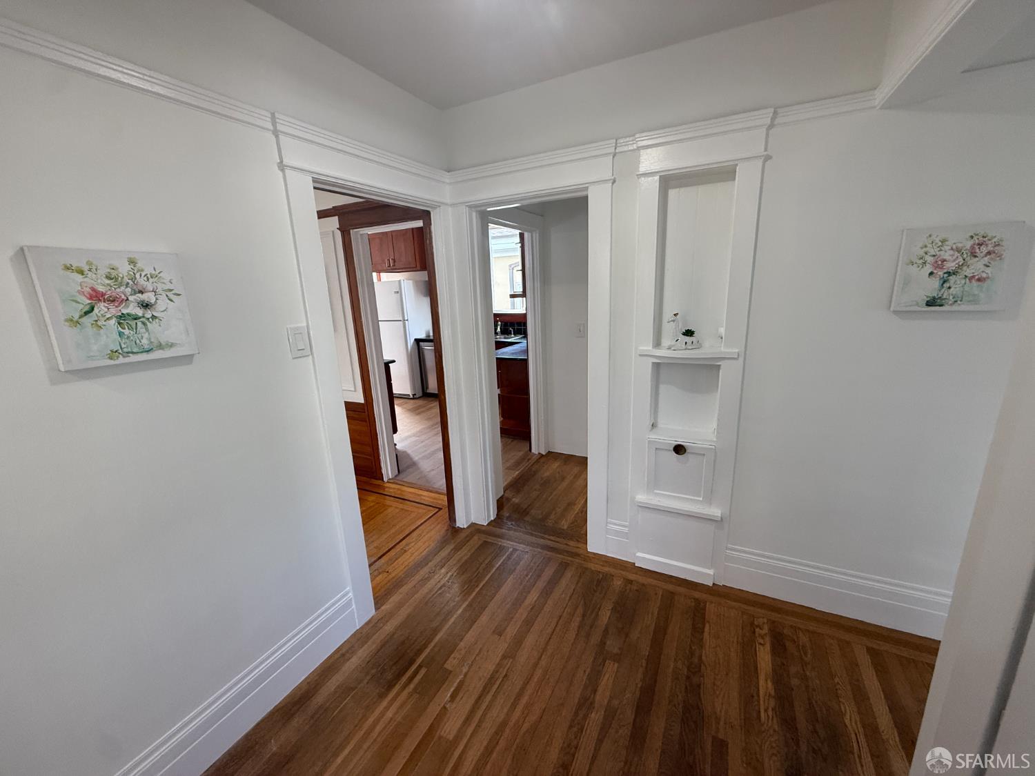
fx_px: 419
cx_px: 518
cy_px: 388
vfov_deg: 85.7
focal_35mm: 14
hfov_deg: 102.1
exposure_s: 1/120
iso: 160
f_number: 2.2
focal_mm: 2.22
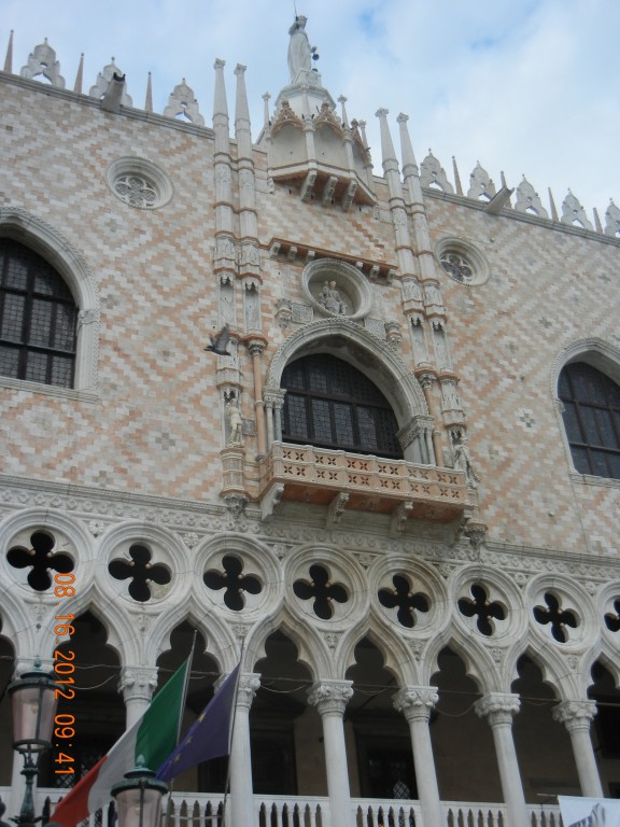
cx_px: 310
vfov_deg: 42.1
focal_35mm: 45
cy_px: 414
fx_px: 1075
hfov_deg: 32.2
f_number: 3.8
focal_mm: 8.1
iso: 160
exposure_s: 1/335
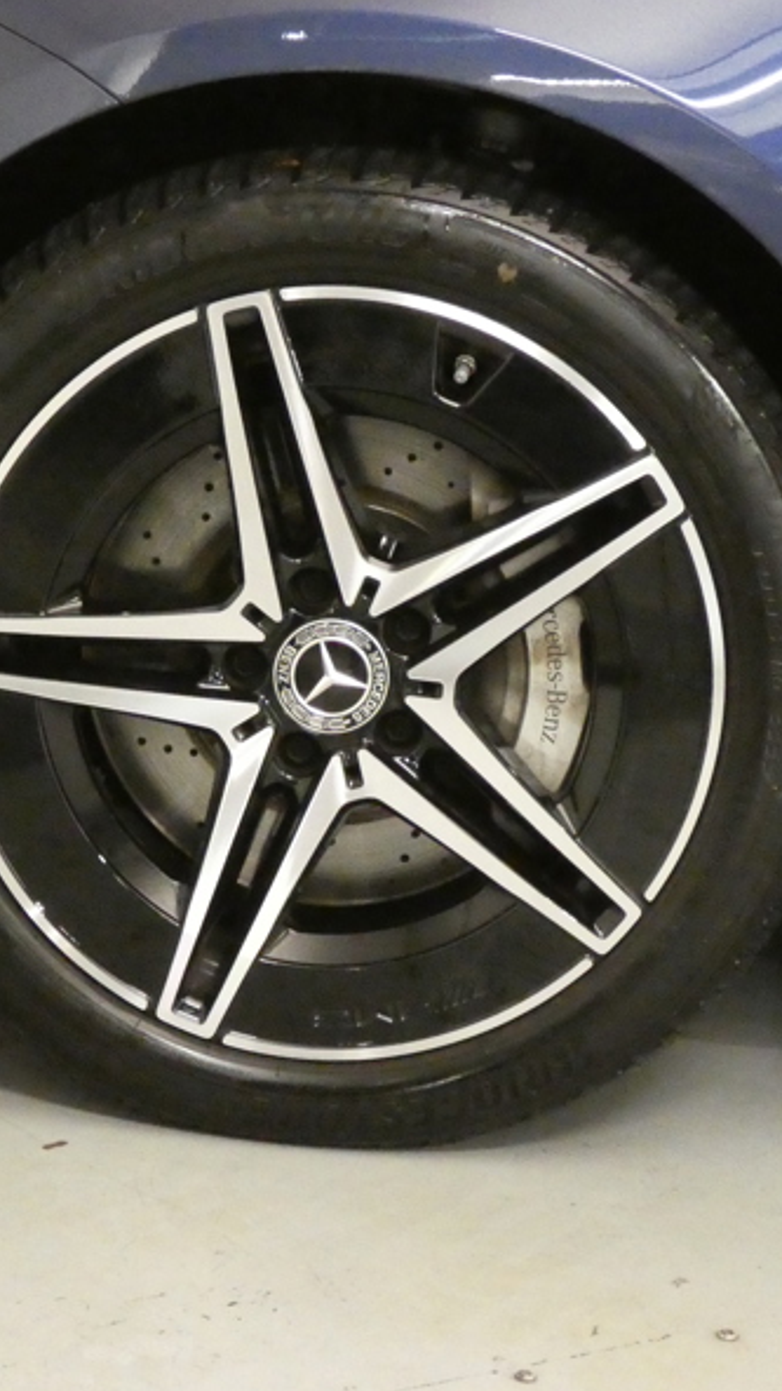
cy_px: 696
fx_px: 2875
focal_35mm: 78
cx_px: 333
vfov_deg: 27.2
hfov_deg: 15.5
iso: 3200
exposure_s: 1/60
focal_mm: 9.5
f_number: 3.9
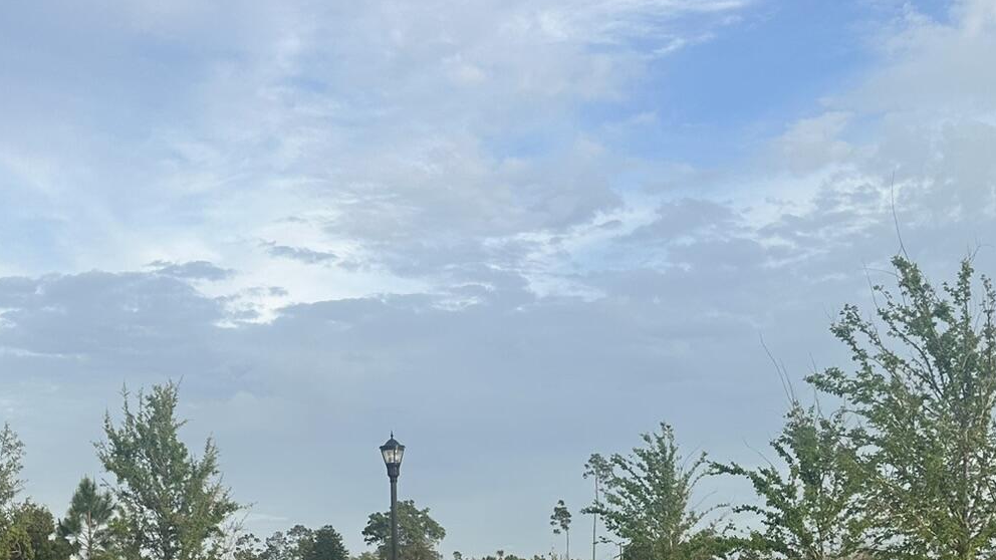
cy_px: 575
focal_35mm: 54
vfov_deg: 21.4
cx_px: 509
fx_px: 1426
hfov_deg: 38.5
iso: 80
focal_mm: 6.86
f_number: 1.78
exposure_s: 1/1812
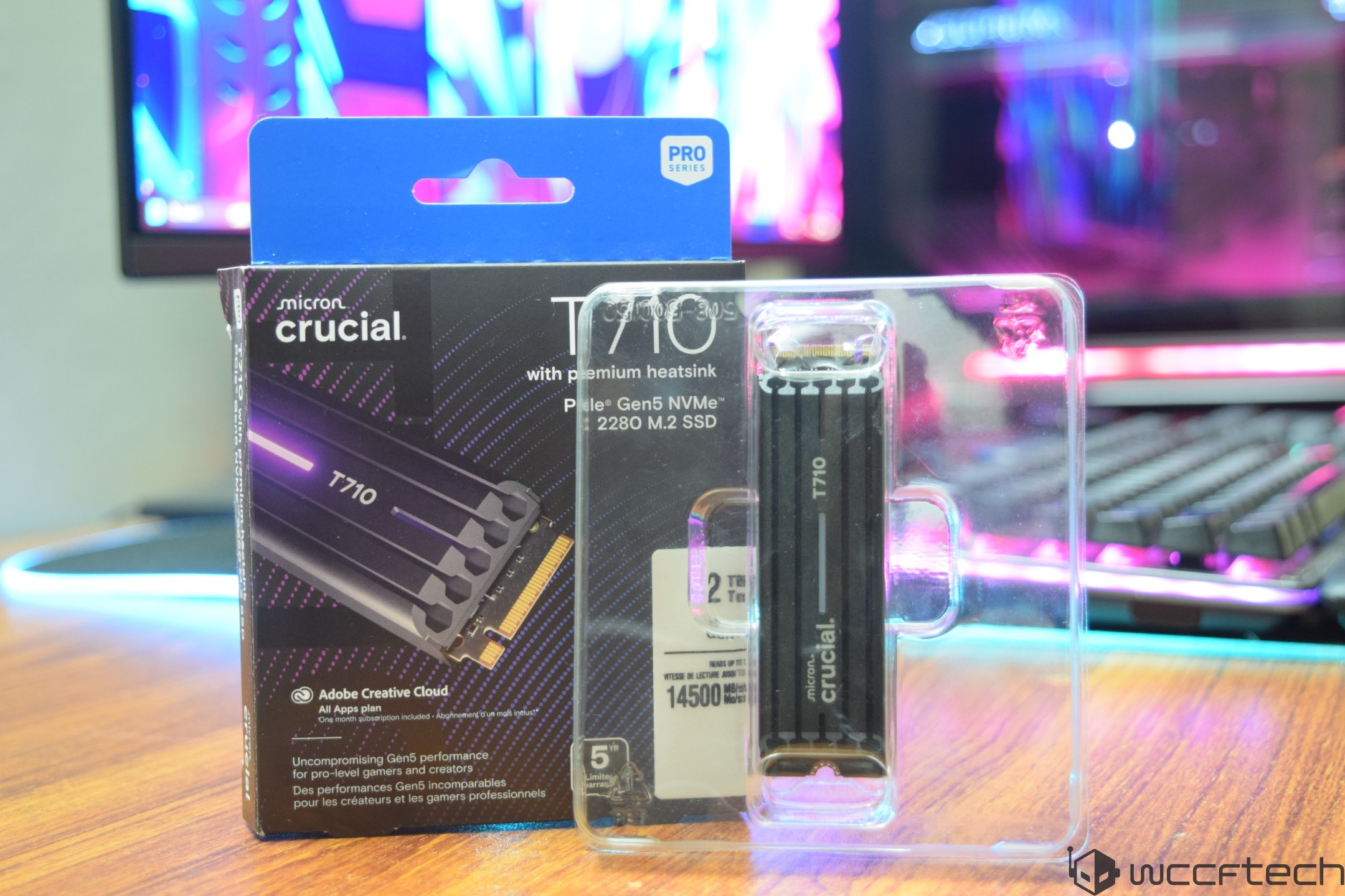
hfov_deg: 35.1
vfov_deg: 23.8
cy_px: 448
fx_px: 2129
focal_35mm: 57
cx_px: 672
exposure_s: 1/8
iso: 1600
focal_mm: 38
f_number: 5.6
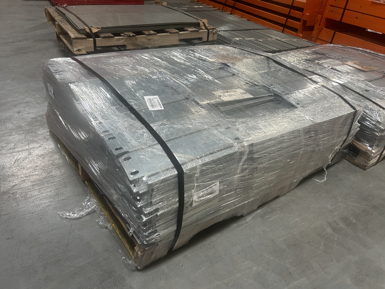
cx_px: 192
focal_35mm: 26
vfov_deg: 53.1
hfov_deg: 67.3
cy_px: 144
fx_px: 289
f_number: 1.5
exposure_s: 1/96
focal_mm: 5.7
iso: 125
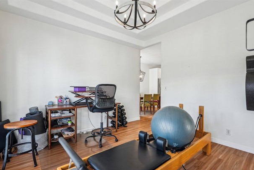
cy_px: 90
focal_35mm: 17
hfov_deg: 93.2
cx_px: 127
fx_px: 120
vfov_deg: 70.4
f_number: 8
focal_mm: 16
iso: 400
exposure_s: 1/20
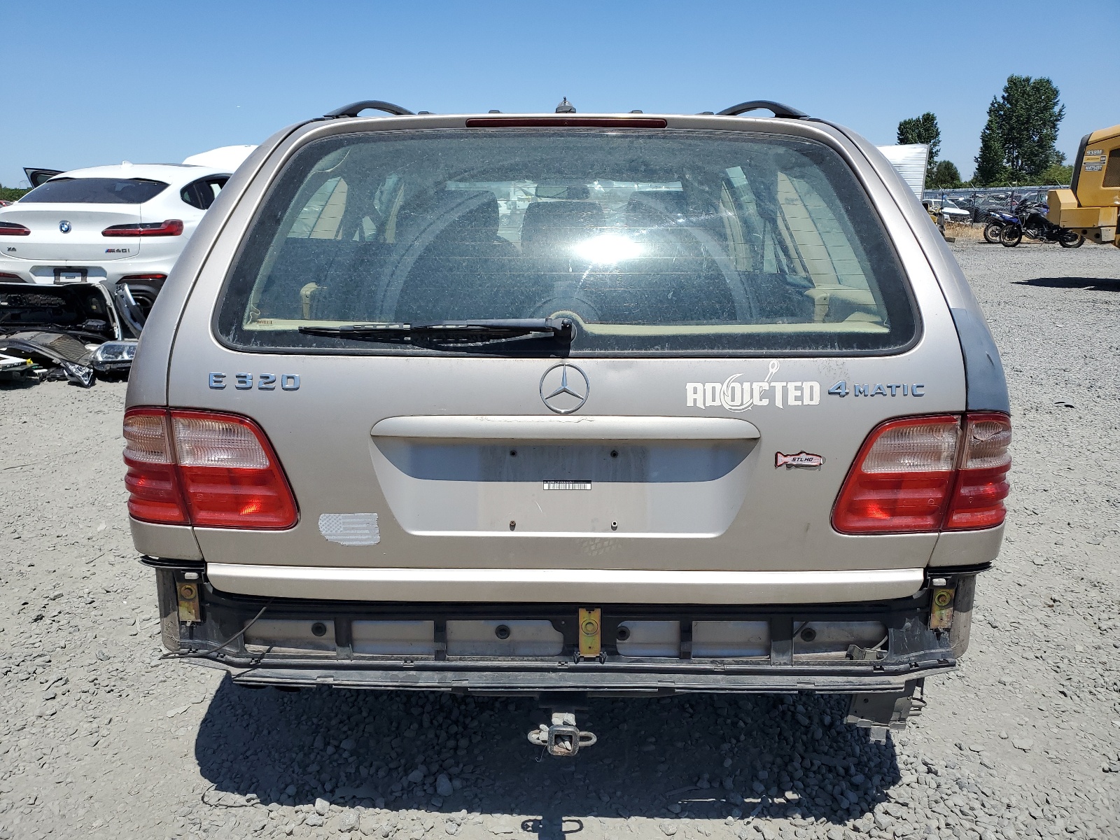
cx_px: 560
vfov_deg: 53.1
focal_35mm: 26
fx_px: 841
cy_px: 420
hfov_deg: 67.3
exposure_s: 1/5000
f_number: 1.5
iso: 50
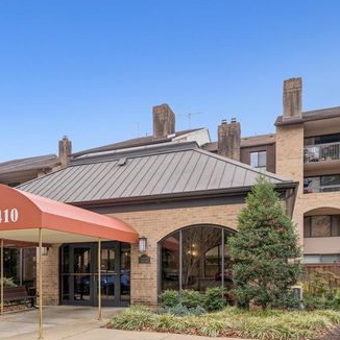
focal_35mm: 31
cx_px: 118
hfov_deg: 51.8
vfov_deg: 52.7
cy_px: 171
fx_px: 344
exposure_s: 1/400
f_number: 4
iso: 125
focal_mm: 15.8
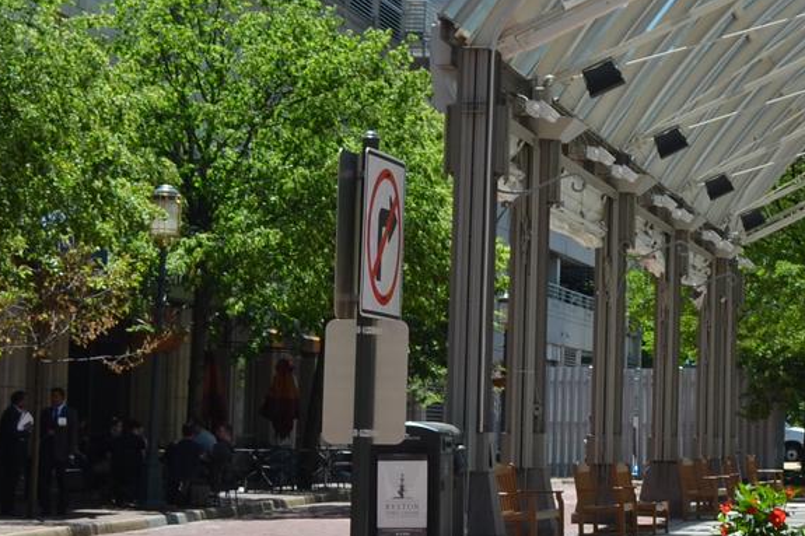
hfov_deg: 13.9
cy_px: 134
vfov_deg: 9.8
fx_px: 3107
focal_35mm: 139
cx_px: 1189
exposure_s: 1/250
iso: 100
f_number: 8
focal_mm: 26
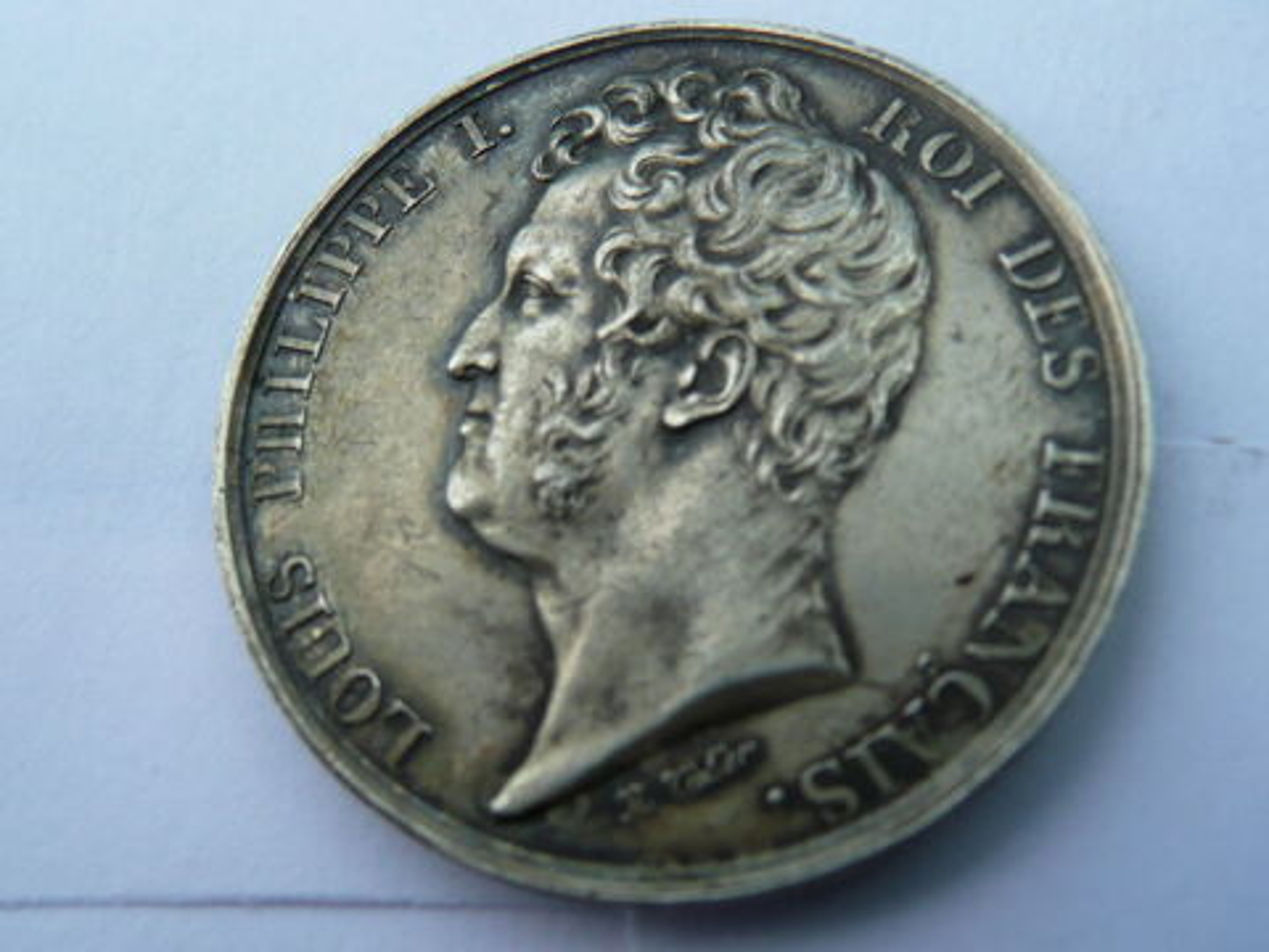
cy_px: 476
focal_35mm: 36
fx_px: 1320
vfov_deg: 39.7
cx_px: 634
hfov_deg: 51.4
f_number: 3.4
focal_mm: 4.9
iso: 100
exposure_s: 1/200
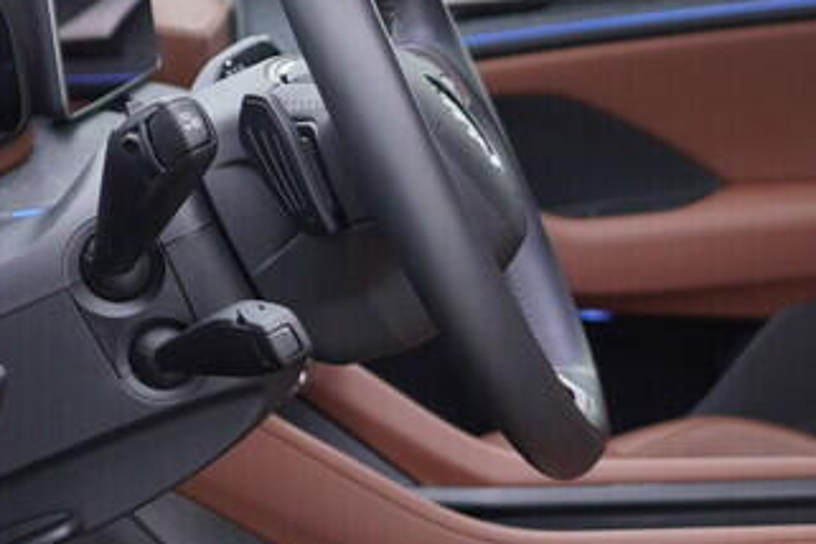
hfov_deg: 17.4
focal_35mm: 115
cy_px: 332
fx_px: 2606
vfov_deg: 11.9
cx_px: 785
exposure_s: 1/40
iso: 160
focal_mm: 24
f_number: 2.8
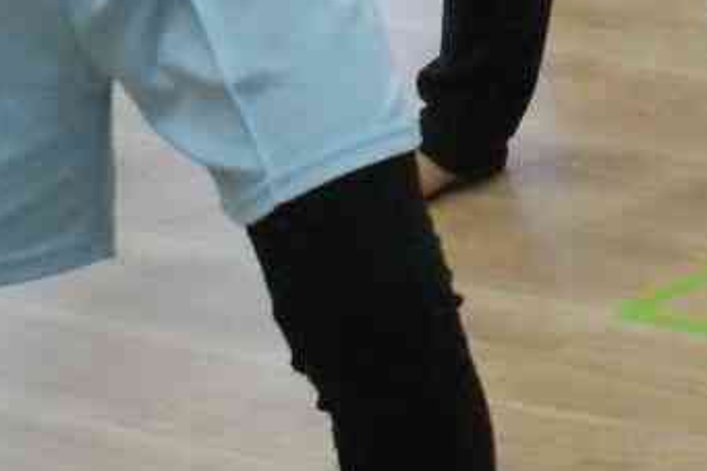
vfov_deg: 4.5
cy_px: -830
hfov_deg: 6.8
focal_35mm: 296
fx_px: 5806
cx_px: 1153
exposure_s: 1/125
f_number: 6.3
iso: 1600
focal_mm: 35
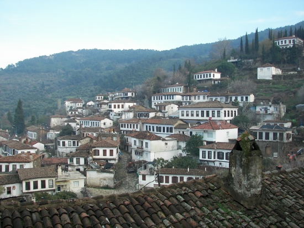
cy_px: 114
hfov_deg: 51.3
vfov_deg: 39.7
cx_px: 152
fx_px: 316
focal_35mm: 36
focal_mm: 6
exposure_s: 1/160
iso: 50
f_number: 2.8
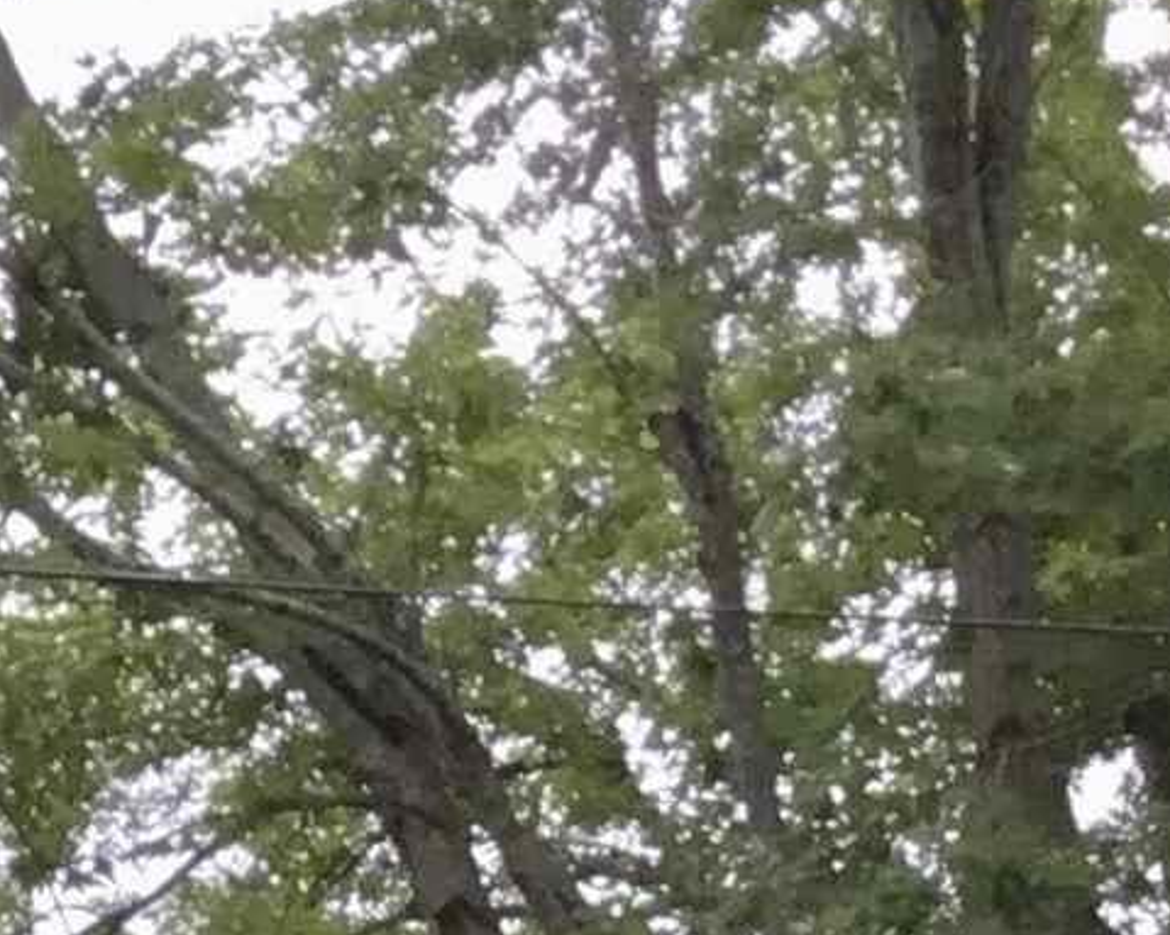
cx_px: -1177
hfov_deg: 9.3
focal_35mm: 194
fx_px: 6716
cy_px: 2622
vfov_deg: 7.2
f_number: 2.4
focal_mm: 3.3
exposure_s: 1/351
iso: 25
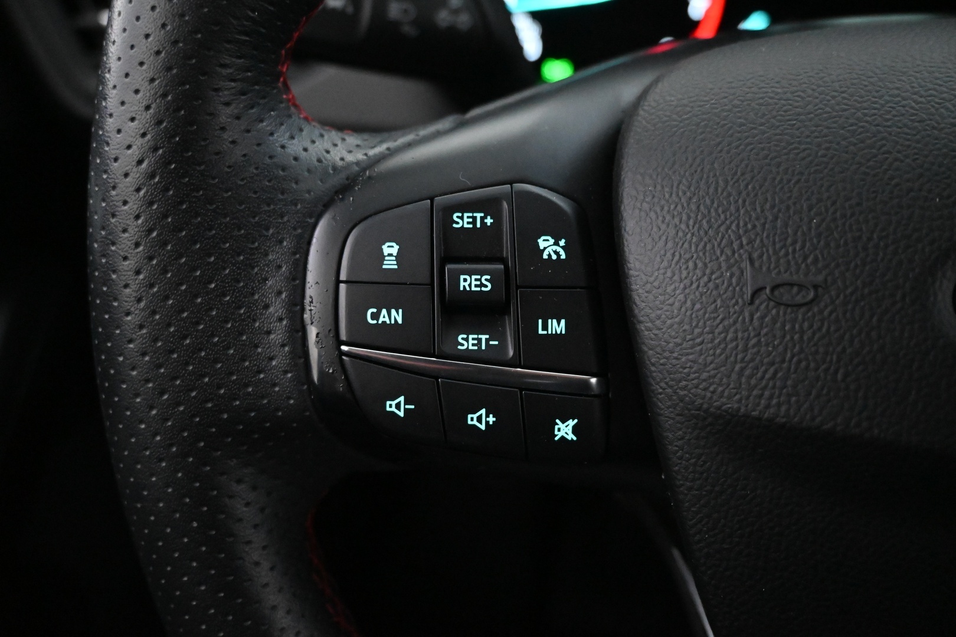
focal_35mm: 33
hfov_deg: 57.2
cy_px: 318
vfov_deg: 40.0
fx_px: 876
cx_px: 478
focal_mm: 22
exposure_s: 1/40
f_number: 4
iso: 8000
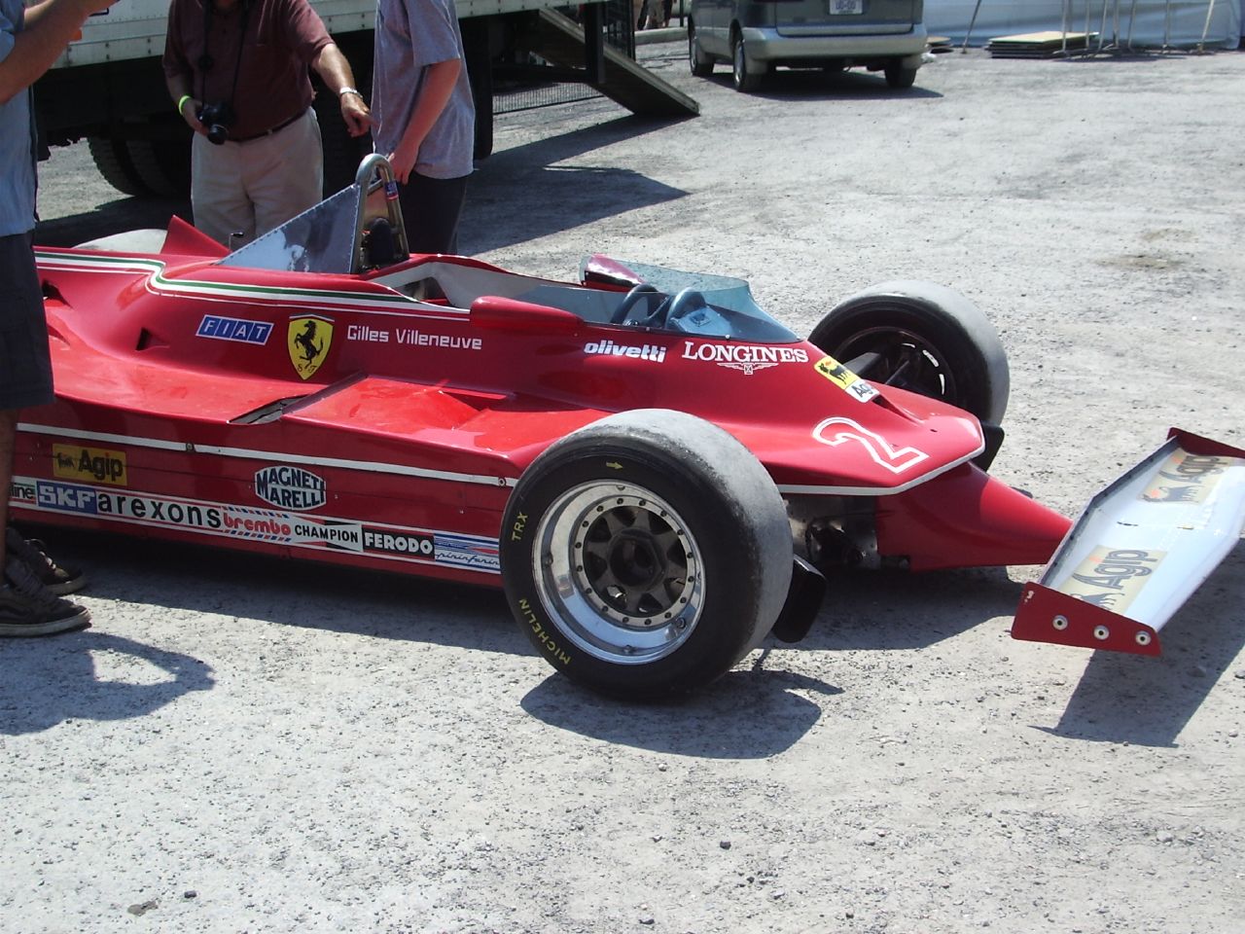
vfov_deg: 27.0
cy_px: 467
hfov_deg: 35.5
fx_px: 1942
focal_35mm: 54
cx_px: 622
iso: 50
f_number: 5
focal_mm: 8.2
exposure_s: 1/500
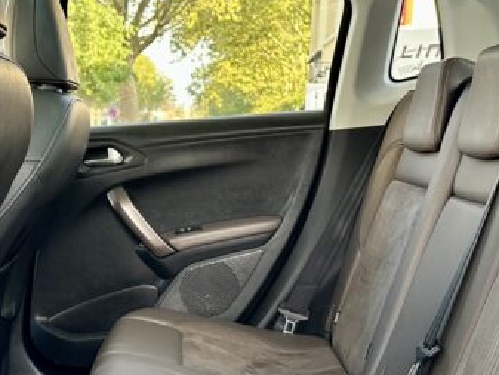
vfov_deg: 25.7
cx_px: 126
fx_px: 822
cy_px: 191
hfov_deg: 33.1
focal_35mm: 57
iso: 250
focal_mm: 6.86
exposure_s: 1/114
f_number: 1.78
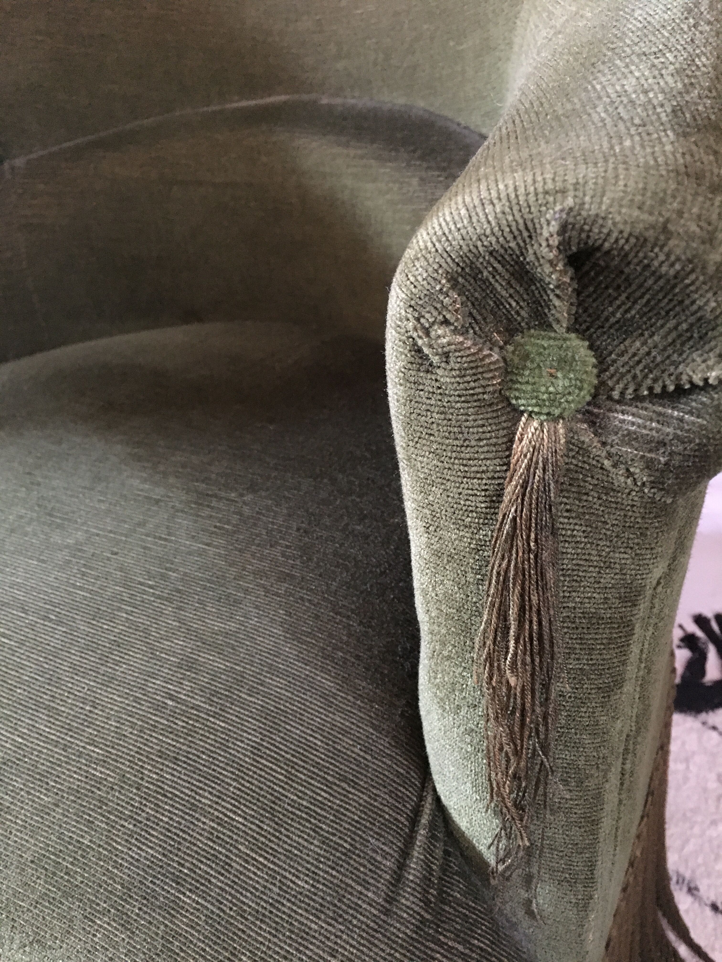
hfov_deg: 48.2
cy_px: 481
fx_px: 806
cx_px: 361
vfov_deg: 61.7
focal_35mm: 29
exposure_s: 1/17
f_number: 2.2
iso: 500
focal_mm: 4.15
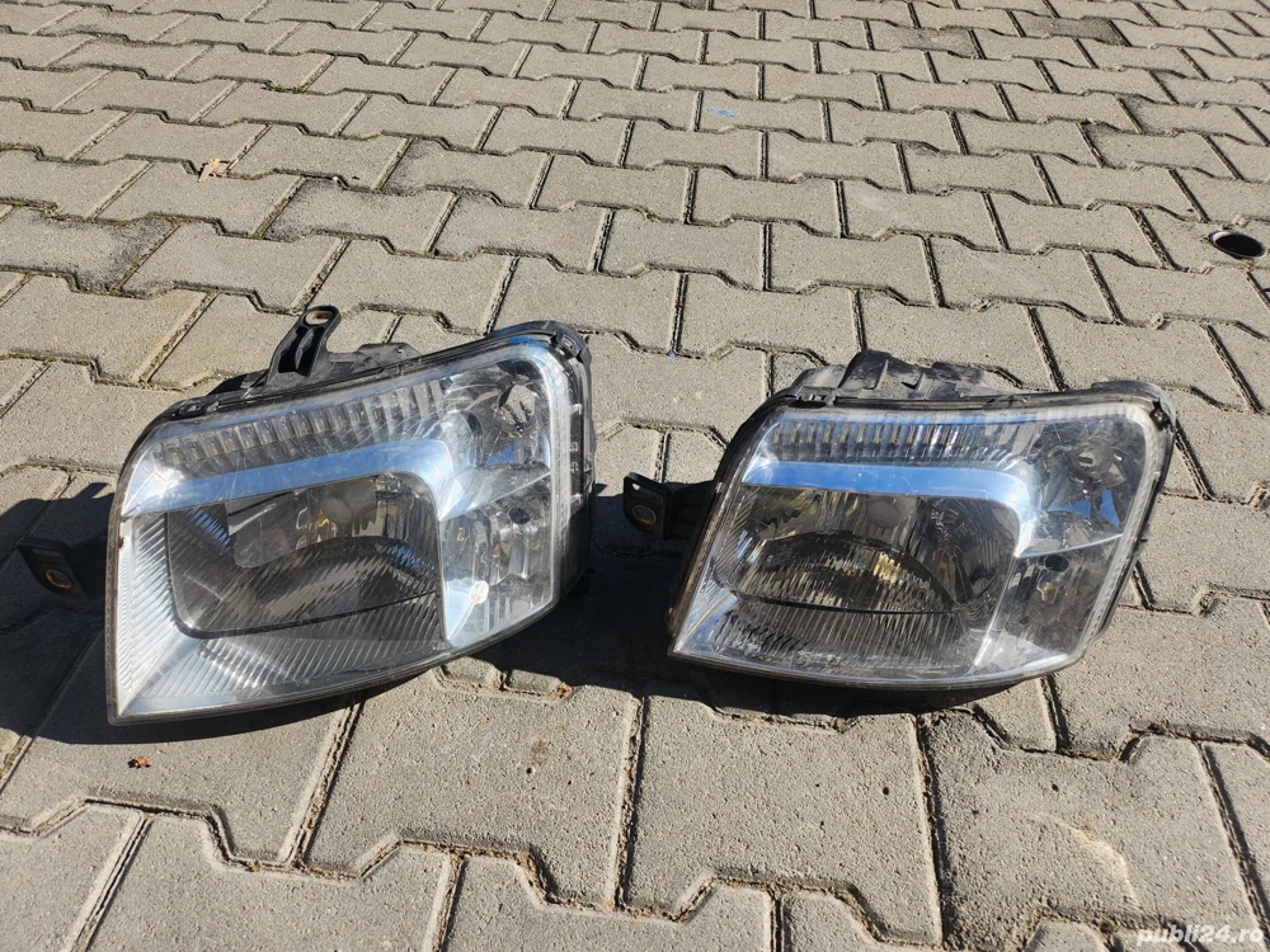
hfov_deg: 71.6
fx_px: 881
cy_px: 476
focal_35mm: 24
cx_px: 635
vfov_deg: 56.8
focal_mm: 5
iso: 50
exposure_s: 1/2027
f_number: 1.8
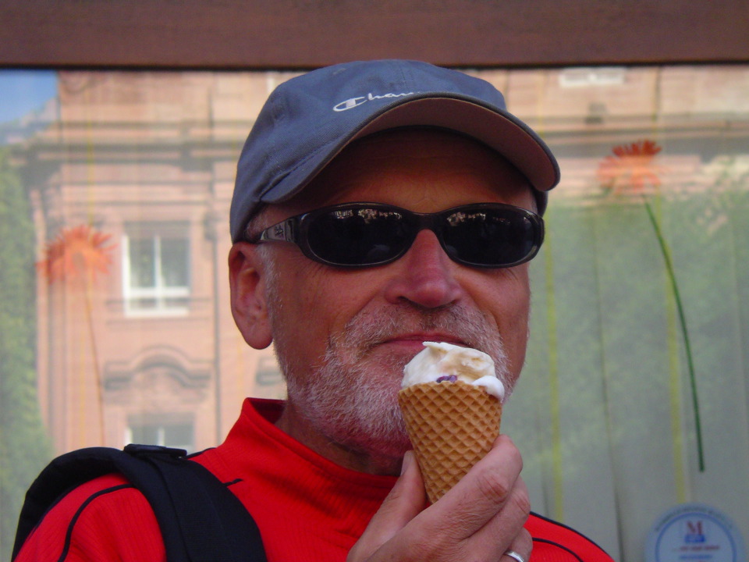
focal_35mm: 104
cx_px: 374
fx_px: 2250
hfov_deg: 18.9
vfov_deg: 14.2
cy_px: 281
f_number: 3.9
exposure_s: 1/160
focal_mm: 16
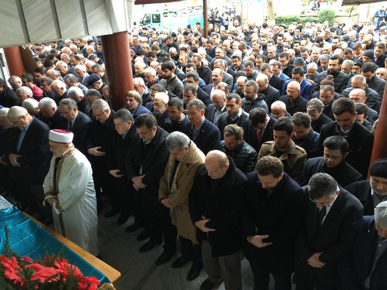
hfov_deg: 61.7
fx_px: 324
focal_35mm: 29
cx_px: 194
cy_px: 145
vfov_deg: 48.2
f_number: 2.2
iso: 50
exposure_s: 1/17
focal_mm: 4.15
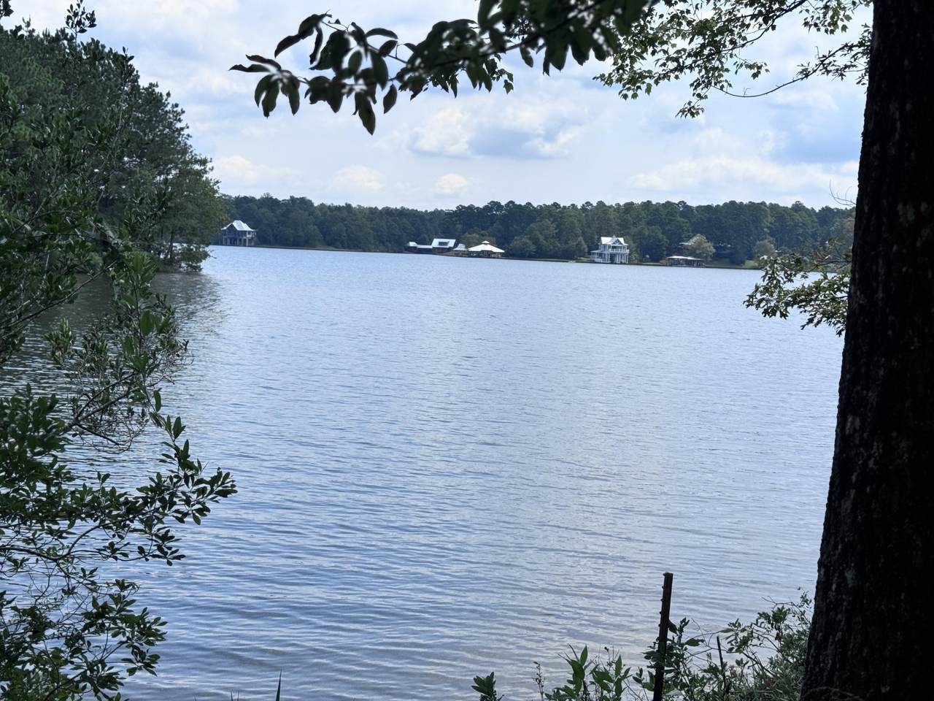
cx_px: 467
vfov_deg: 30.3
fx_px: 1295
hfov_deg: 39.7
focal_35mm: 48
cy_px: 350
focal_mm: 6.76
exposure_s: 1/6410
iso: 64
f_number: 1.78
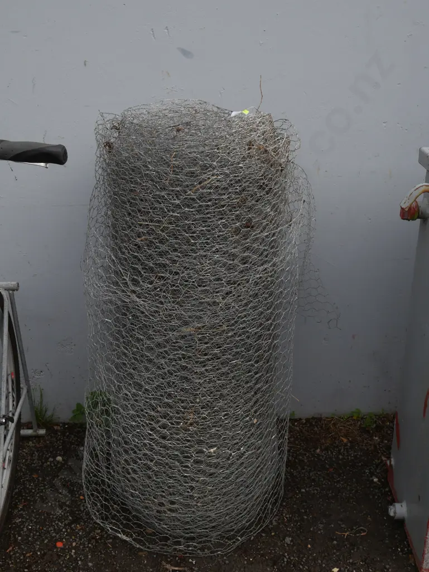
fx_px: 693
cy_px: 286
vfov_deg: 44.8
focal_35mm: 42
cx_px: 214
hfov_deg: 34.4
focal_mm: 21
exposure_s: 1/250
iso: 200
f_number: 7.1
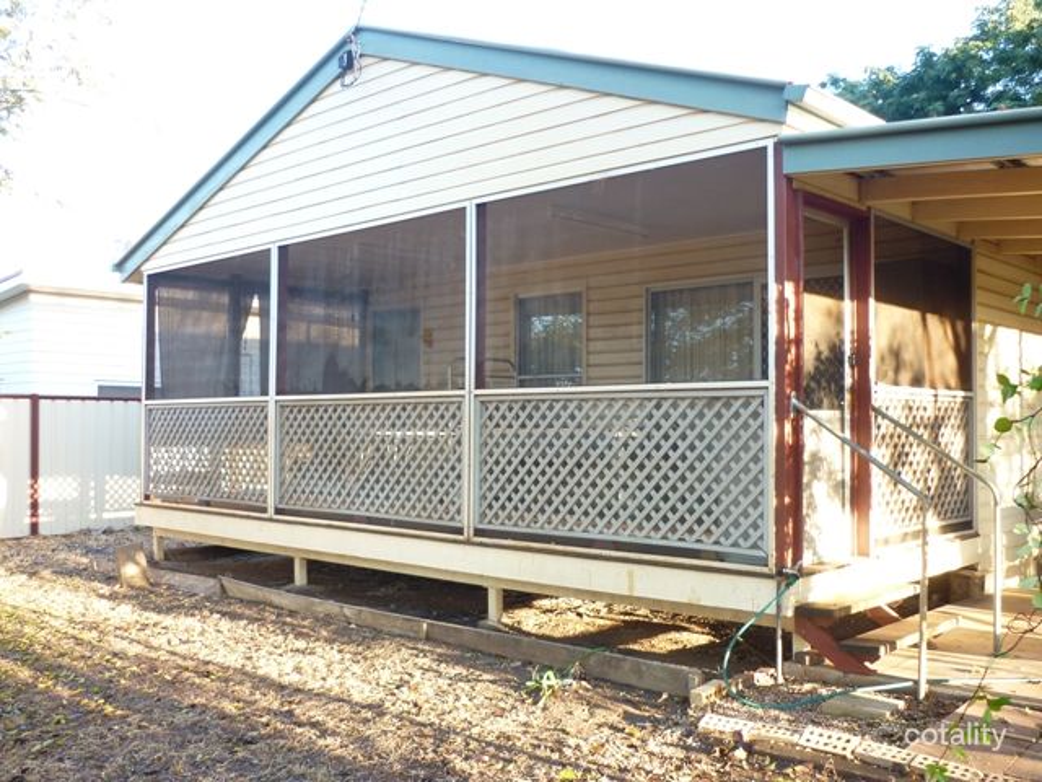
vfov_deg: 42.9
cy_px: 391
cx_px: 521
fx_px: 993
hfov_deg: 55.4
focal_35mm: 33
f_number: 2.8
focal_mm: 5.5
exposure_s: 1/40
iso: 80
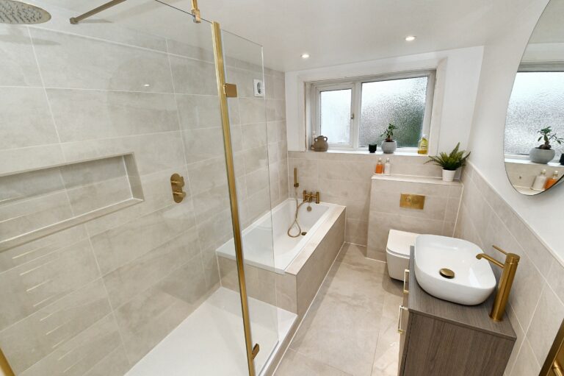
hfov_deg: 100.4
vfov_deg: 77.2
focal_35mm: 15
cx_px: 282
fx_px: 235
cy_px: 188
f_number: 10
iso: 2000
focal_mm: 15
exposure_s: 1/100
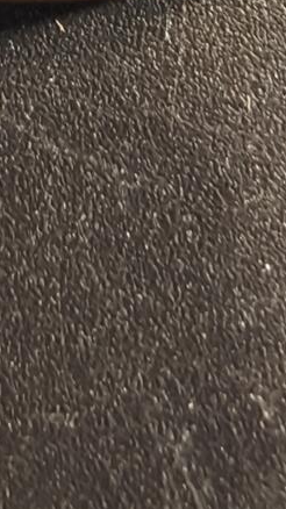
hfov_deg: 11.7
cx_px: 242
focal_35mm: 103
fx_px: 1390
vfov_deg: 20.0
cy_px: -28
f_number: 2
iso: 400
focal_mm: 2.32
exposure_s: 1/50
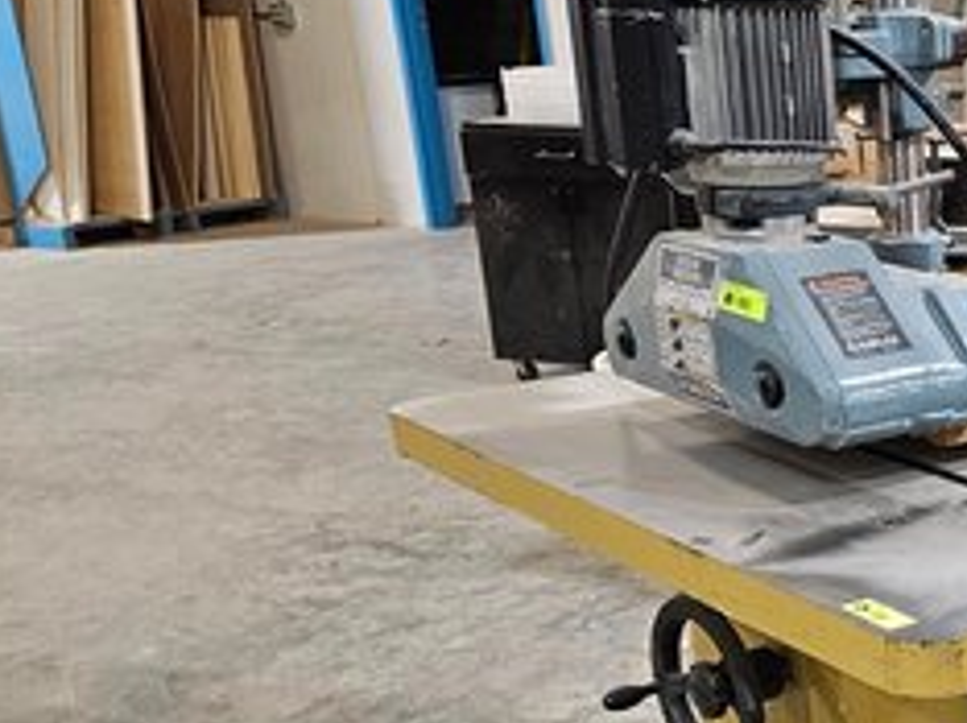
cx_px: 1250
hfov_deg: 26.6
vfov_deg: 23.3
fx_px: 1730
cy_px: 580
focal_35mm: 62
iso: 320
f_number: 1.8
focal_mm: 5.4
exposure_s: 1/120
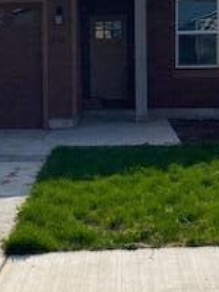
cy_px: 91
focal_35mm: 83
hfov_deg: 17.5
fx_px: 700
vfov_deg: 23.4
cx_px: 28
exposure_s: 1/7692
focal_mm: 4.25
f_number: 1.8
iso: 32
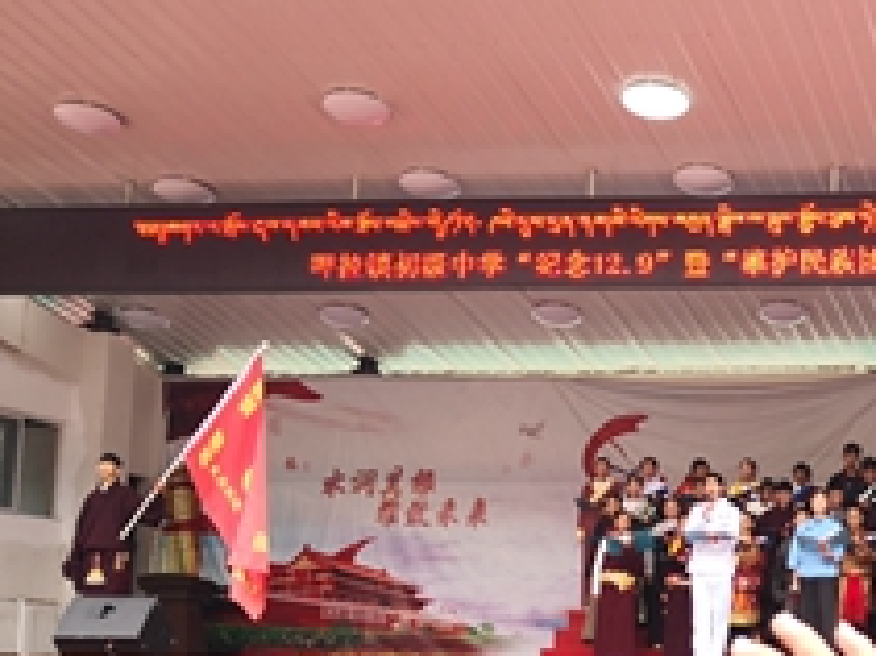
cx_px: 909
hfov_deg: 28.1
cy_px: 492
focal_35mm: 64
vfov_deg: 22.7
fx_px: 1619
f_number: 1.6
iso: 50
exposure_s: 1/120
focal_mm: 3.95
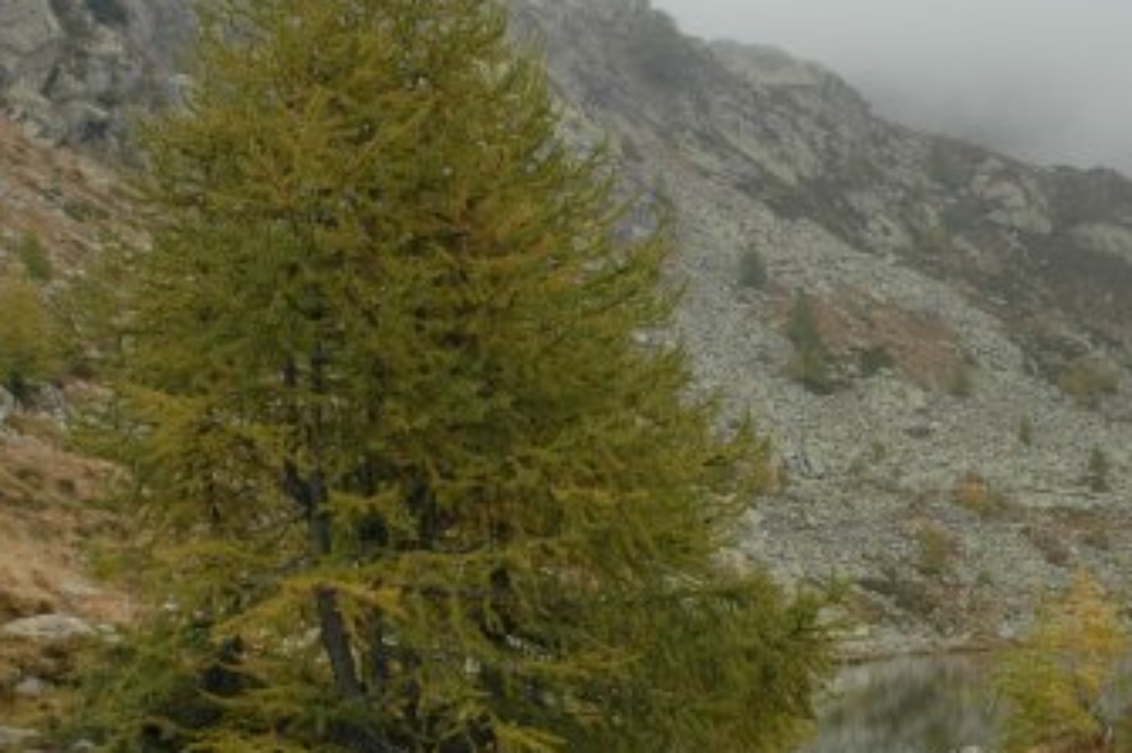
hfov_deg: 27.9
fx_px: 2231
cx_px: 899
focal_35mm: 71
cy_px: 608
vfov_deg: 19.0
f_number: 7.1
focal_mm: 22
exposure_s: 1/200
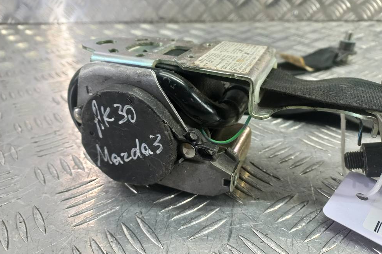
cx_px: 194
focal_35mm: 27
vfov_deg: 47.9
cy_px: 122
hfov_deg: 67.4
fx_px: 286
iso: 100
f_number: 1.8
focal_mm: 4.6
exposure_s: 1/50
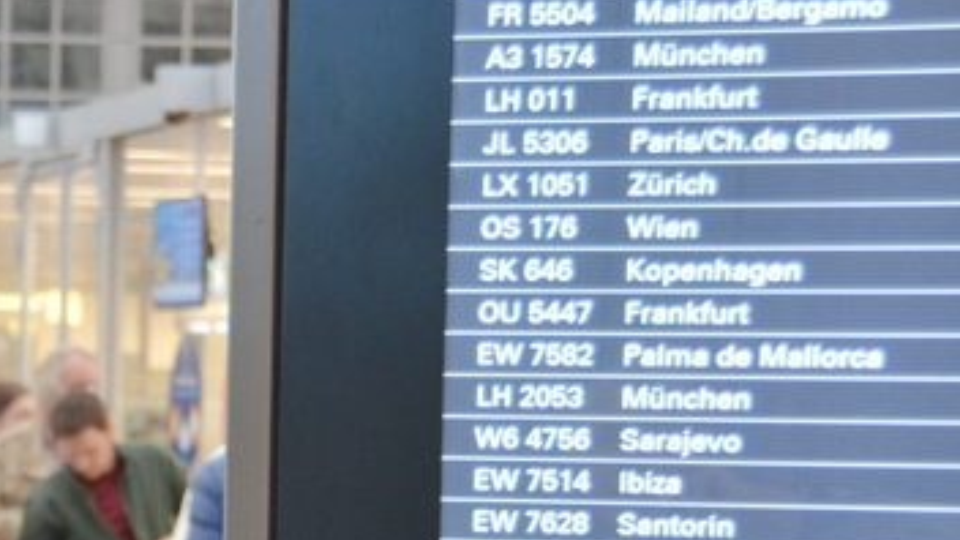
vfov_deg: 7.8
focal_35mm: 155
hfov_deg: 13.5
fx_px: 3946
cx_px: -147
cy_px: 649
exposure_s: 1/40
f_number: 4.2
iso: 800
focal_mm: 34
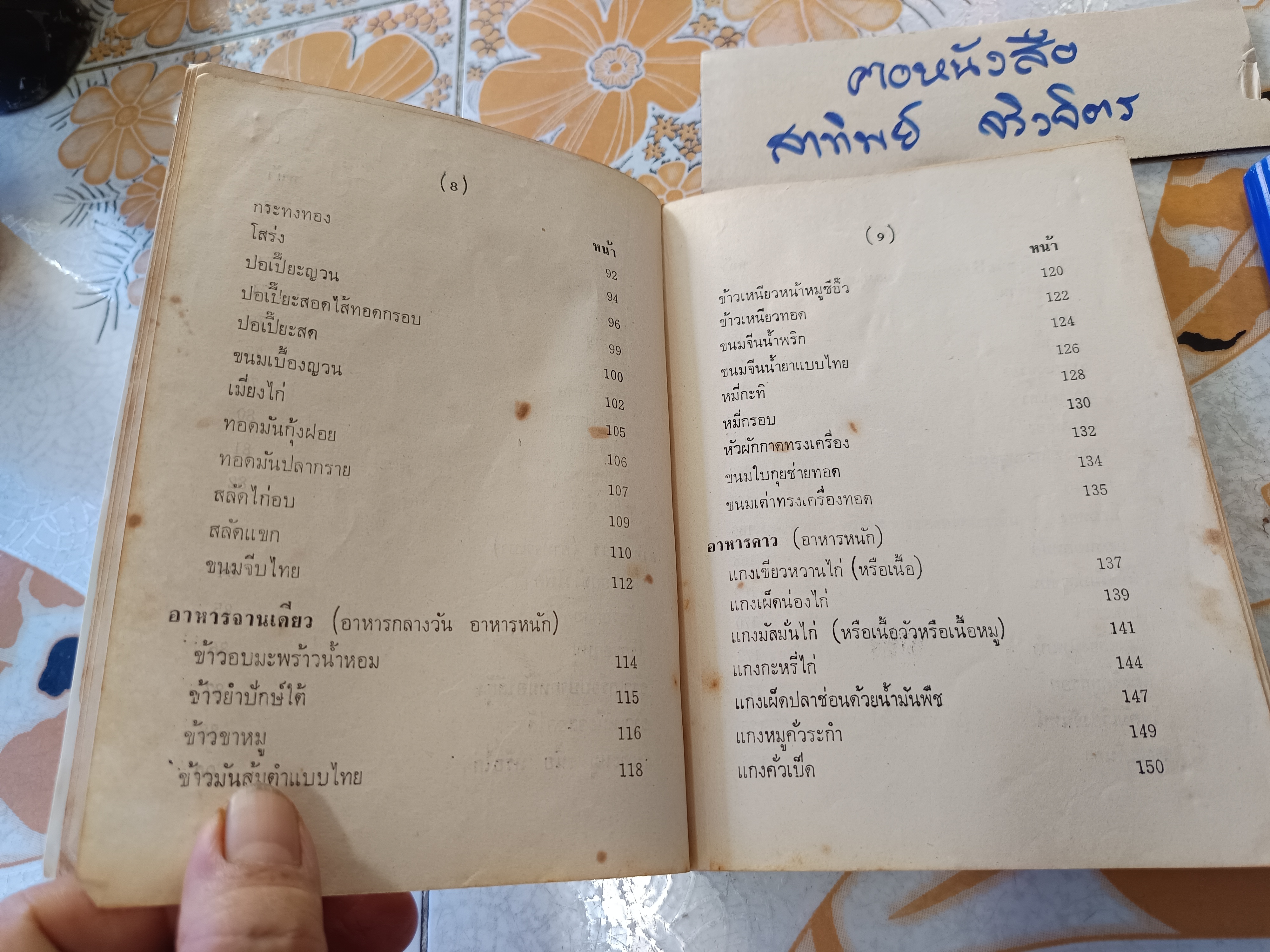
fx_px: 881
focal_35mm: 24
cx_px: 635
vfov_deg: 56.8
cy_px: 476
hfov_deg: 71.6
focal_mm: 5.31
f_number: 1.7
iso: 274
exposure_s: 1/50
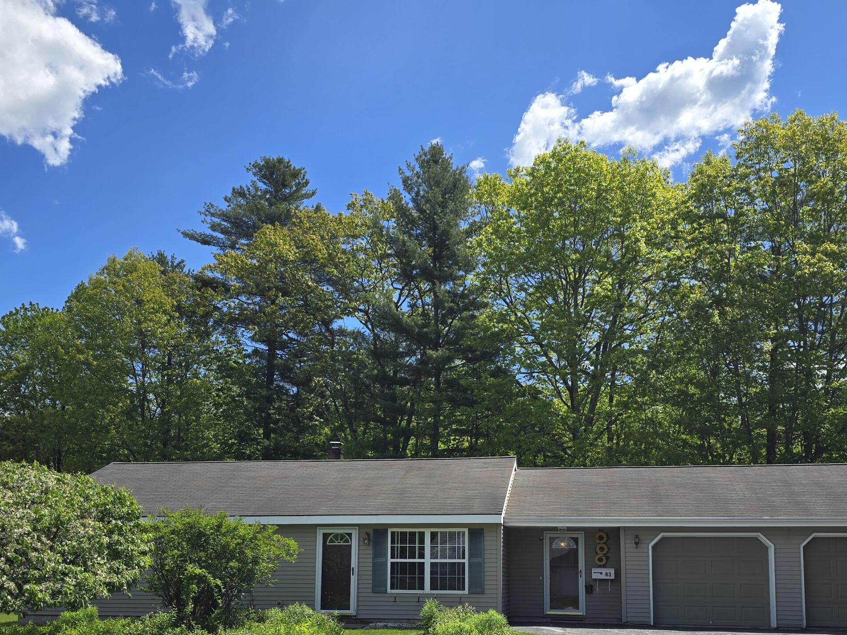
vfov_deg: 38.5
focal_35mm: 36
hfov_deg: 51.3
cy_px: 486
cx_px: 417
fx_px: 881
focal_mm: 6.3
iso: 12
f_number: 1.7
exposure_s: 1/873
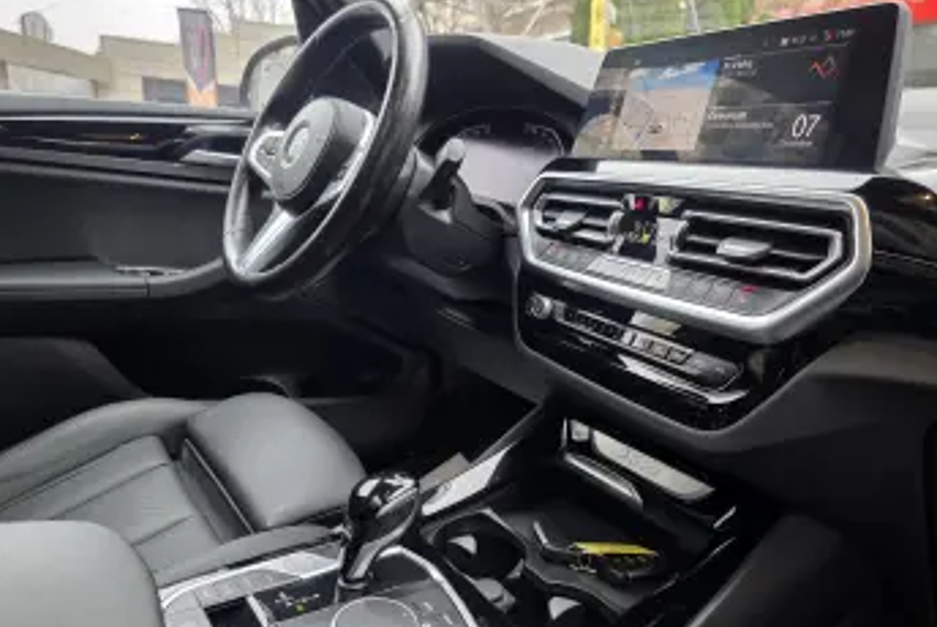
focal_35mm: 25
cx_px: 468
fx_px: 651
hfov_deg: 71.5
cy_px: 349
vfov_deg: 51.3
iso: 200
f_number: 1.7
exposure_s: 1/61
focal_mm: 6.3
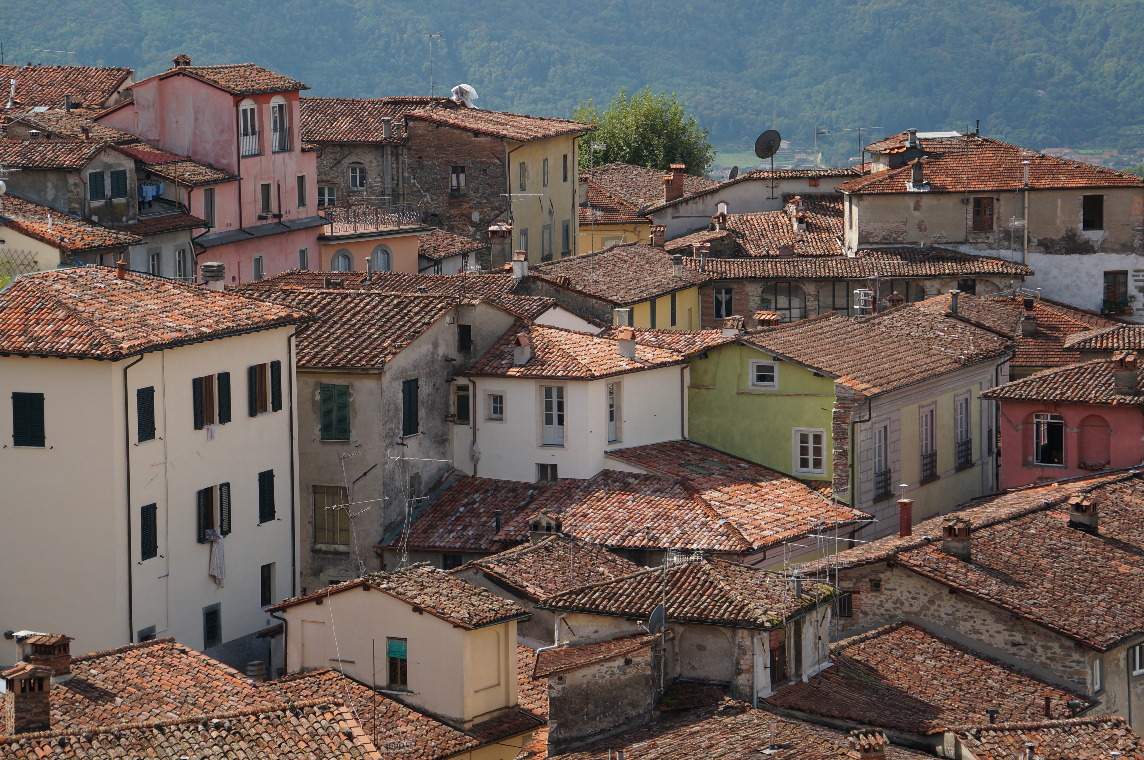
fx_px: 3952
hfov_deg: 16.5
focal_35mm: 124
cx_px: 572
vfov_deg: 11.0
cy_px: 380
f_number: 5.6
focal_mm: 83
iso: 160
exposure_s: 1/160
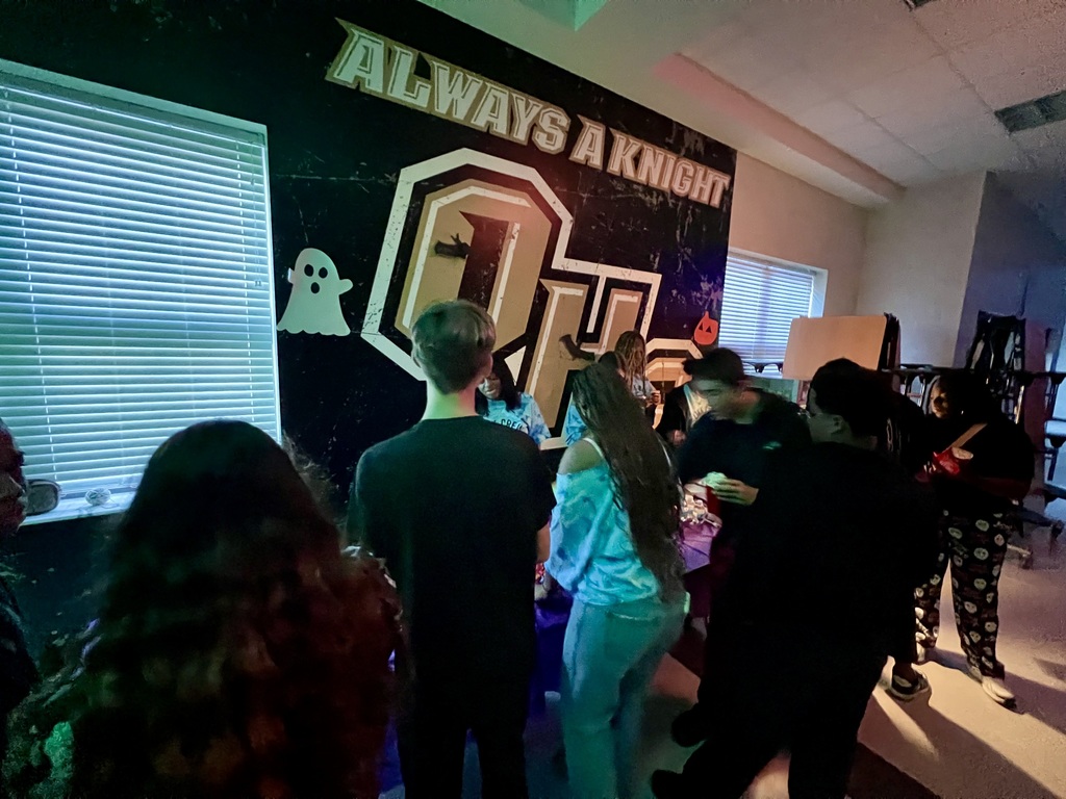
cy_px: 400
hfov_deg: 106.2
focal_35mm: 13
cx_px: 533
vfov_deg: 89.9
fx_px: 400
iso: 2000
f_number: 1.8
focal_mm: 1.57
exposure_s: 1/15
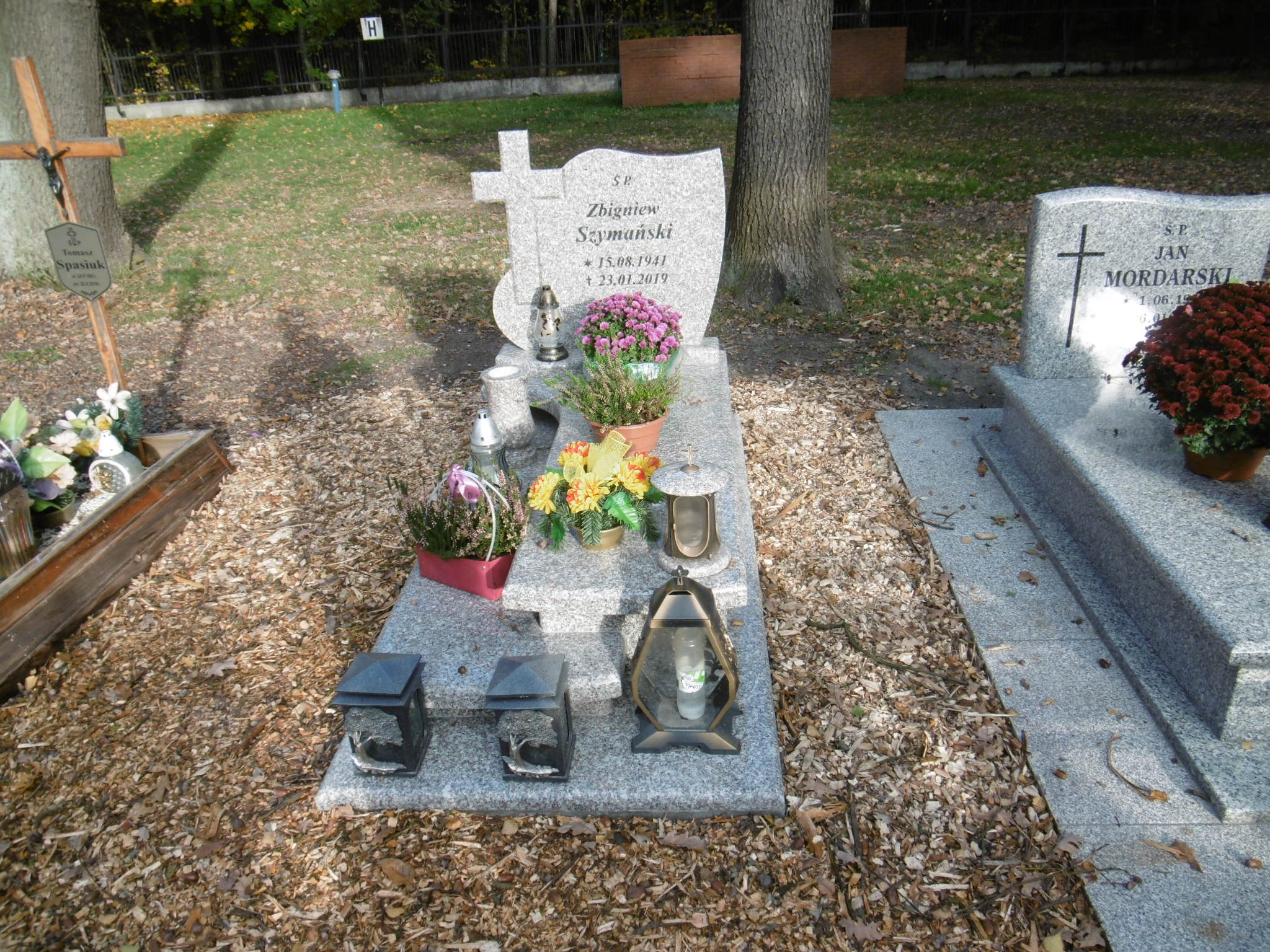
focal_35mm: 28
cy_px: 476
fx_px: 1027
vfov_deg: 49.7
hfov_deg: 63.4
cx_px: 635
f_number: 3.3
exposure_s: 1/250
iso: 100
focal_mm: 5
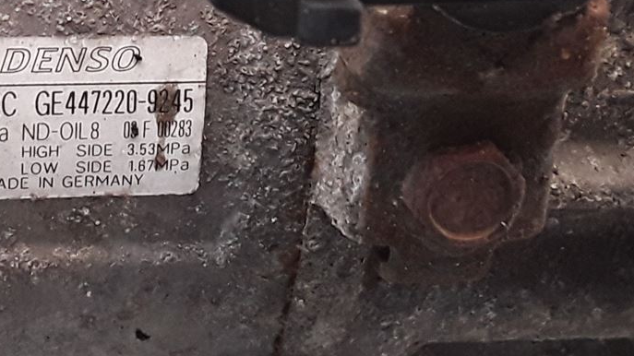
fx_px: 1529
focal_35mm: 91
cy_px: 32
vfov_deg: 13.2
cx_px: 109
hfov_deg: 23.0
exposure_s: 1/100
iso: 100
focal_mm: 2.91
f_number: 1.9
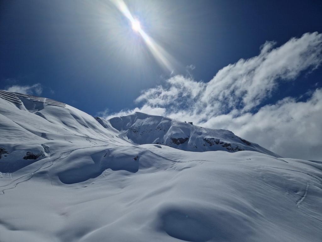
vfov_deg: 58.9
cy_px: 121
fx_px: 214
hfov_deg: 73.9
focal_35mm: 23
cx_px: 161
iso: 50
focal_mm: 5.4
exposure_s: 1/16064
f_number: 1.8
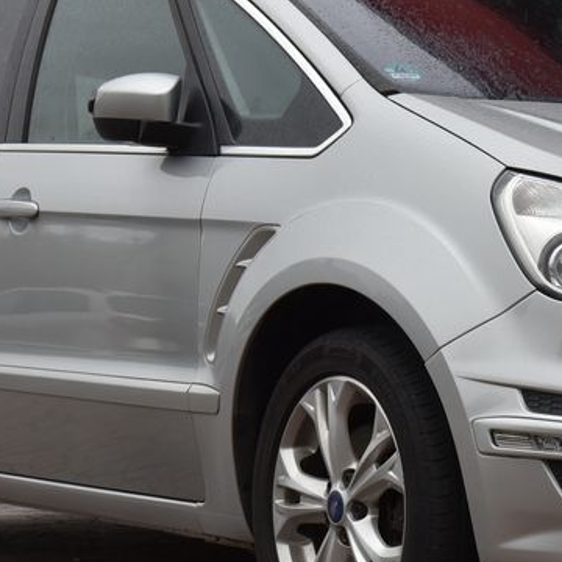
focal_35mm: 121
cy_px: 304
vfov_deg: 14.4
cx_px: 504
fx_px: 2223
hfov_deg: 14.3
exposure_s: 1/250
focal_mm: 50
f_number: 8
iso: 500
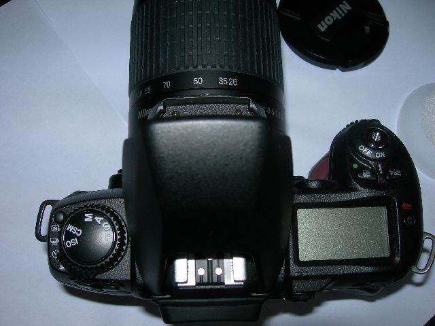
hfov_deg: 49.0
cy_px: 163
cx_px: 218
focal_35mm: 38
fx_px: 478
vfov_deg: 37.7
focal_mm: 7.8
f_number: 4.8
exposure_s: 1/60.1
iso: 50
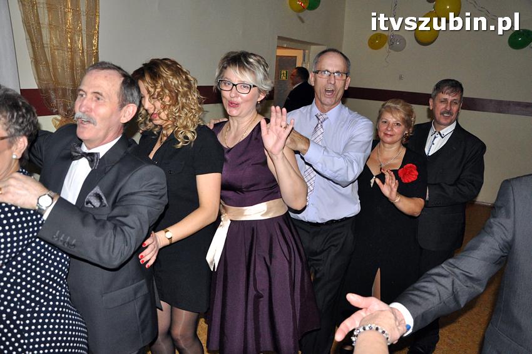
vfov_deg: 41.6
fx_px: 465
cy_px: 177
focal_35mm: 32
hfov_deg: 59.5
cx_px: 266
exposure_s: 1/60
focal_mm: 21
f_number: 5
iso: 1600
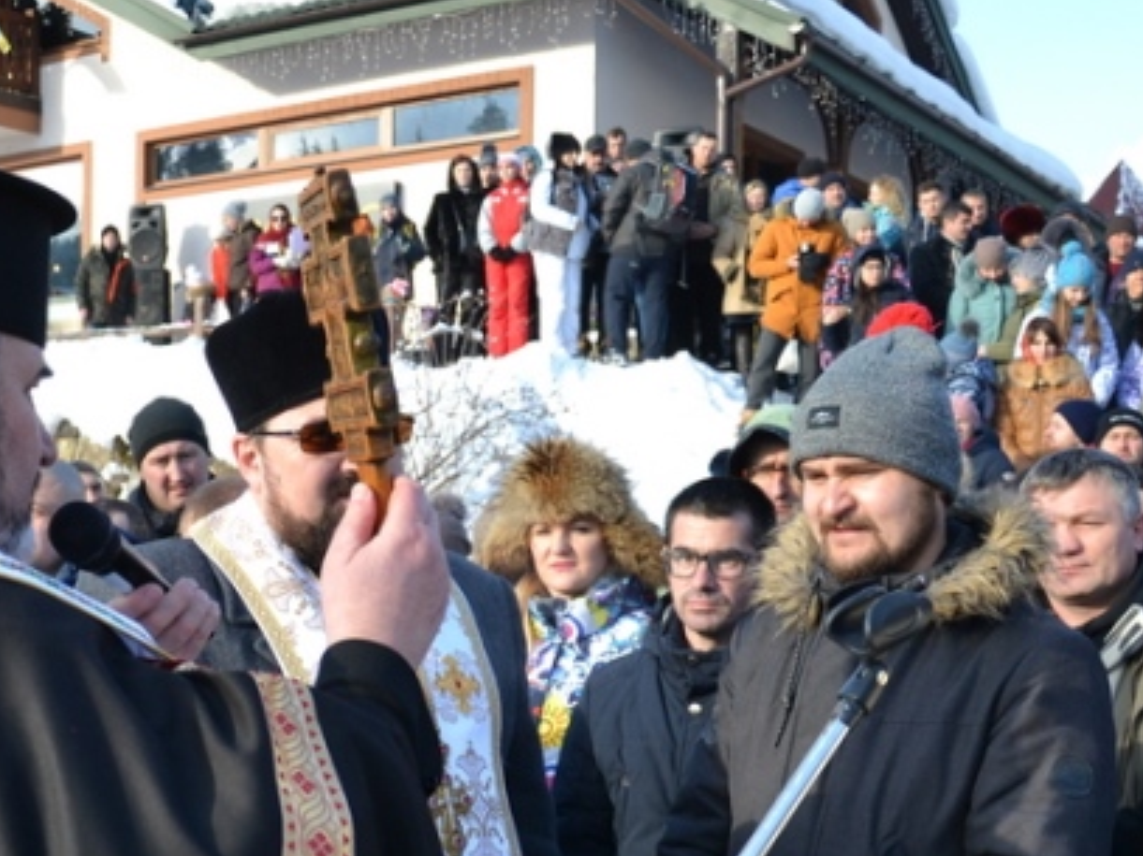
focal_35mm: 51
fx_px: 1683
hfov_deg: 36.7
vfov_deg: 27.9
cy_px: 692
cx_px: 303
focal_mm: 18
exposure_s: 1/800
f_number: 4
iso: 400
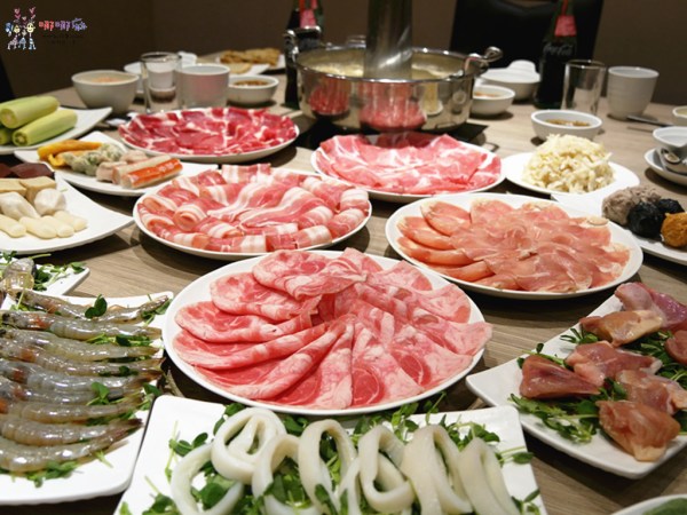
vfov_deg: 37.7
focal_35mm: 38
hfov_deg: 49.0
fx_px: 754
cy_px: 258
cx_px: 344
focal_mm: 19
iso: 400
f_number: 3.8
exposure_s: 1/125
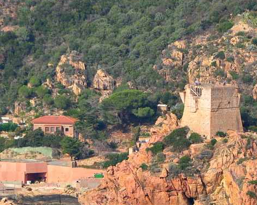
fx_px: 2869
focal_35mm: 377
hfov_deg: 5.1
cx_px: 214
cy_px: 193
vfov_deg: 4.1
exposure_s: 1/1000
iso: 400
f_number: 8
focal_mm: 105
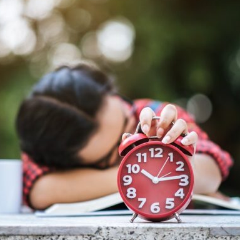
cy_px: 117
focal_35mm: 113
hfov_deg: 15.4
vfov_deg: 15.4
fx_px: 886
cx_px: 114
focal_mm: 85
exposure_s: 1/125
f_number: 1.8
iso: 200
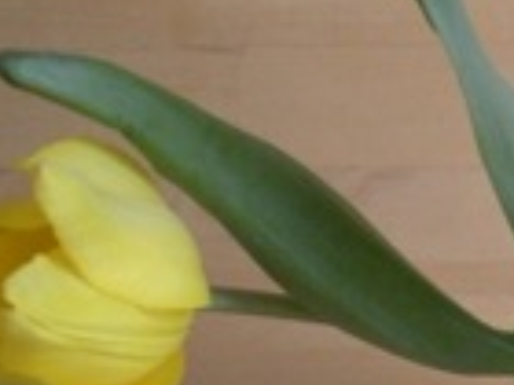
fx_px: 1797
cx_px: 833
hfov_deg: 14.8
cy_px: 306
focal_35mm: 121
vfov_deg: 12.2
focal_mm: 6.3
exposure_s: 1/34
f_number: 3.5
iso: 400
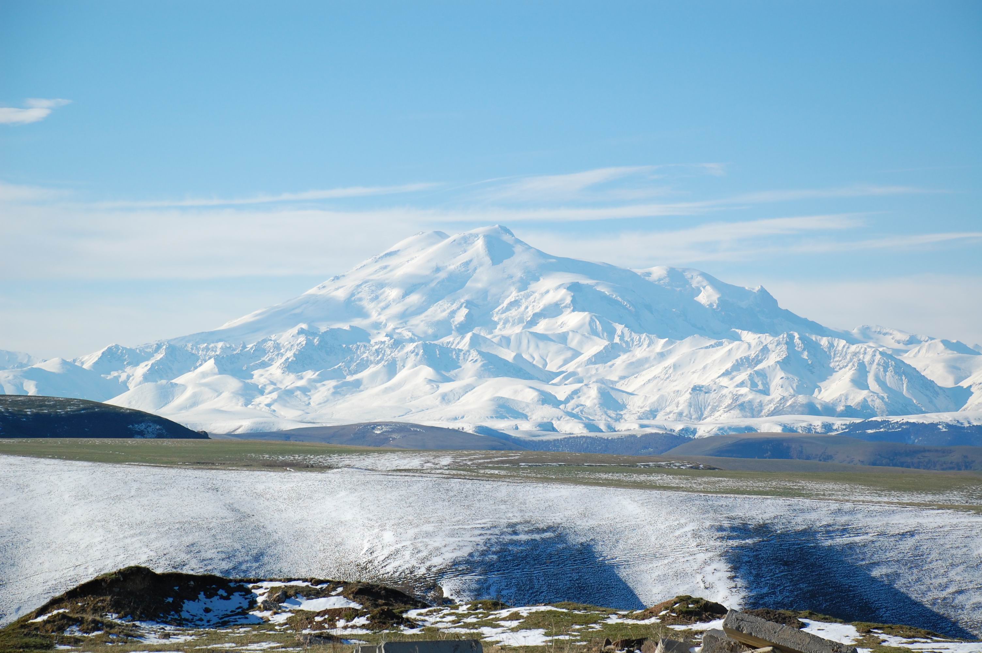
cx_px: 491
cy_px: 326
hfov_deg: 18.2
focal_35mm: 112
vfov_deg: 12.2
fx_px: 3066
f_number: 5.6
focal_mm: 75
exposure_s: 1/800
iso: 200
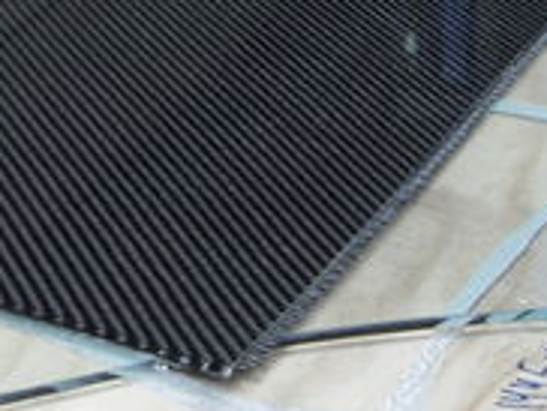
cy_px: -15
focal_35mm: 130
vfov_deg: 11.3
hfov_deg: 14.6
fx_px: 2057
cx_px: -132
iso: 100
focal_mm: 6.2
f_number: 2.7
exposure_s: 1/15
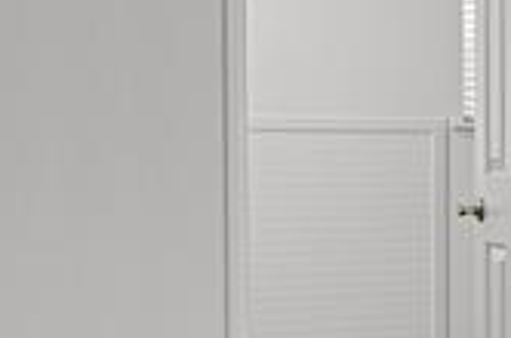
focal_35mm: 105
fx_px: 1488
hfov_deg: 14.3
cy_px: 157
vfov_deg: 13.0
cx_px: 1173
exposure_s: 1/1.67
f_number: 8
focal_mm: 17
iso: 250
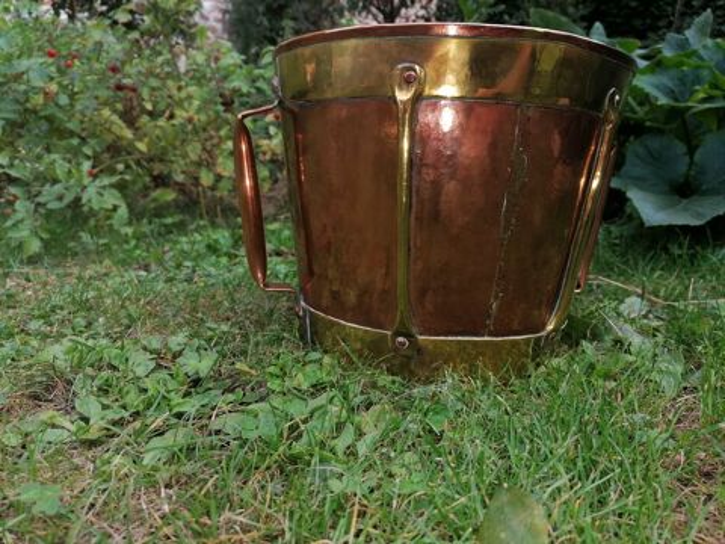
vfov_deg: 51.4
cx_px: 362
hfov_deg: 65.3
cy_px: 272
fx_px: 565
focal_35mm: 27
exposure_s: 1/121
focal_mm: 4.75
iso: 50
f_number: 1.8
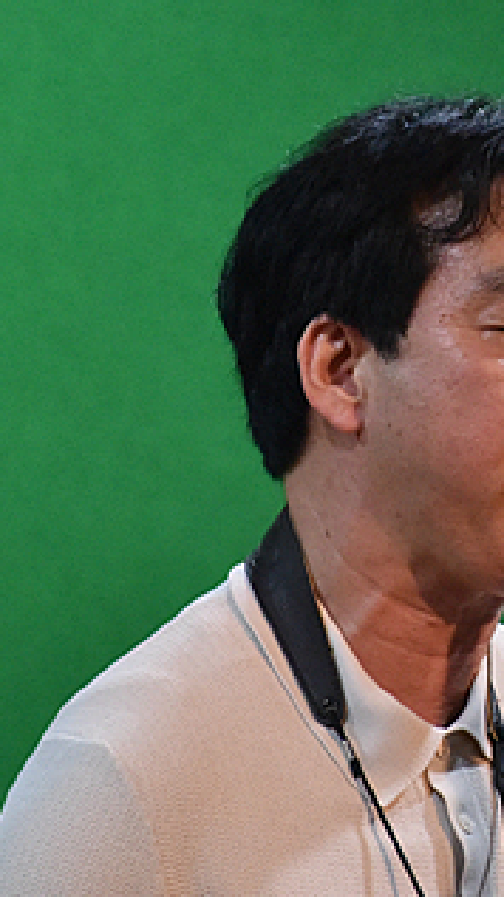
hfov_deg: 1.5
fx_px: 18889
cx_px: 566
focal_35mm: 794
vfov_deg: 2.7
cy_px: 372
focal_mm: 300
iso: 5000
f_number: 5.6
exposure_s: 1/125
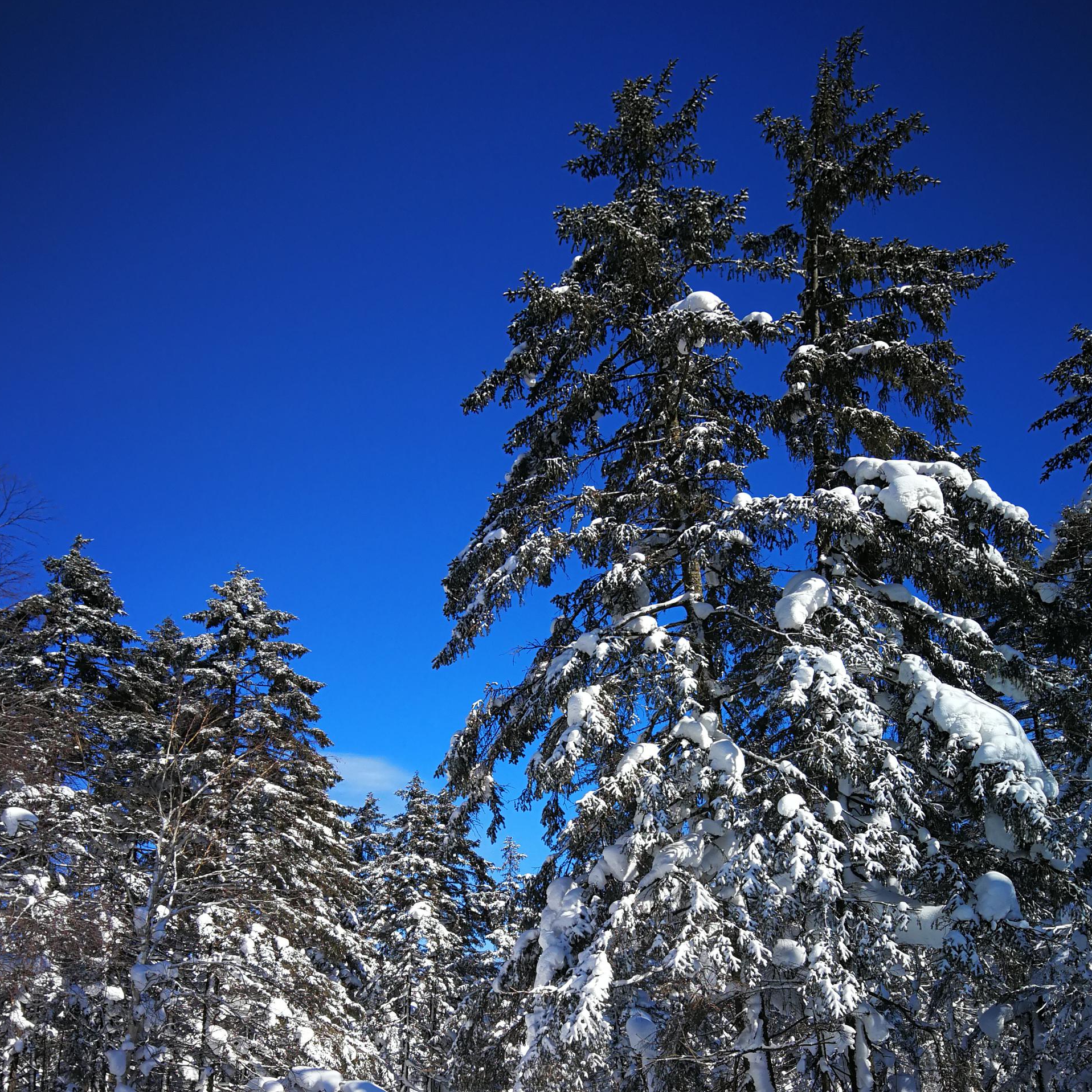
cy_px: 758
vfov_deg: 47.4
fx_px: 1213
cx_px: 522
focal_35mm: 34
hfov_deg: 48.4
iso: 50
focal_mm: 3.95
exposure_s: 1/1245
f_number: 2.2
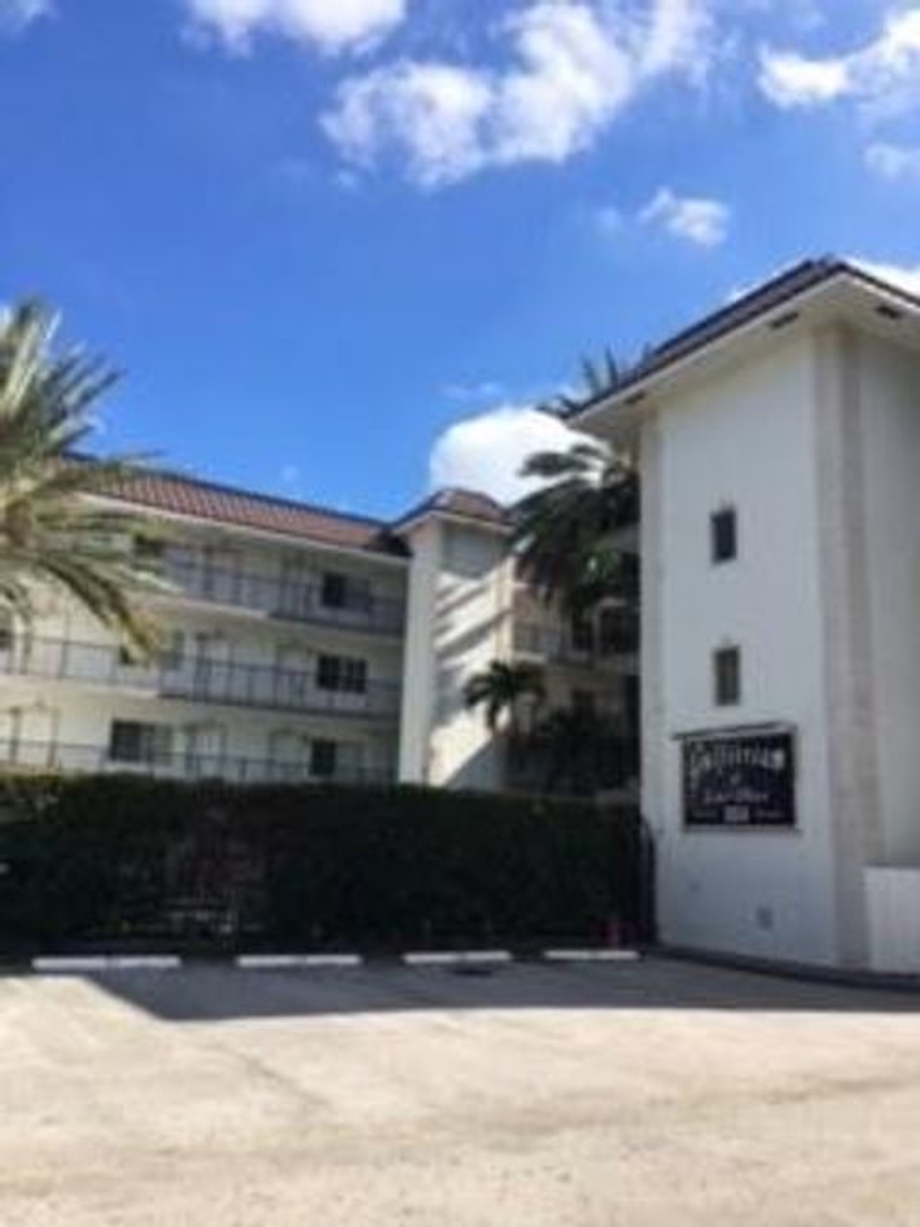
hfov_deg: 48.2
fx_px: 1028
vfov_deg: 61.7
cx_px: 460
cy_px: 614
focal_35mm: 29
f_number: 2.2
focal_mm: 4.15
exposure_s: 1/1131
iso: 25
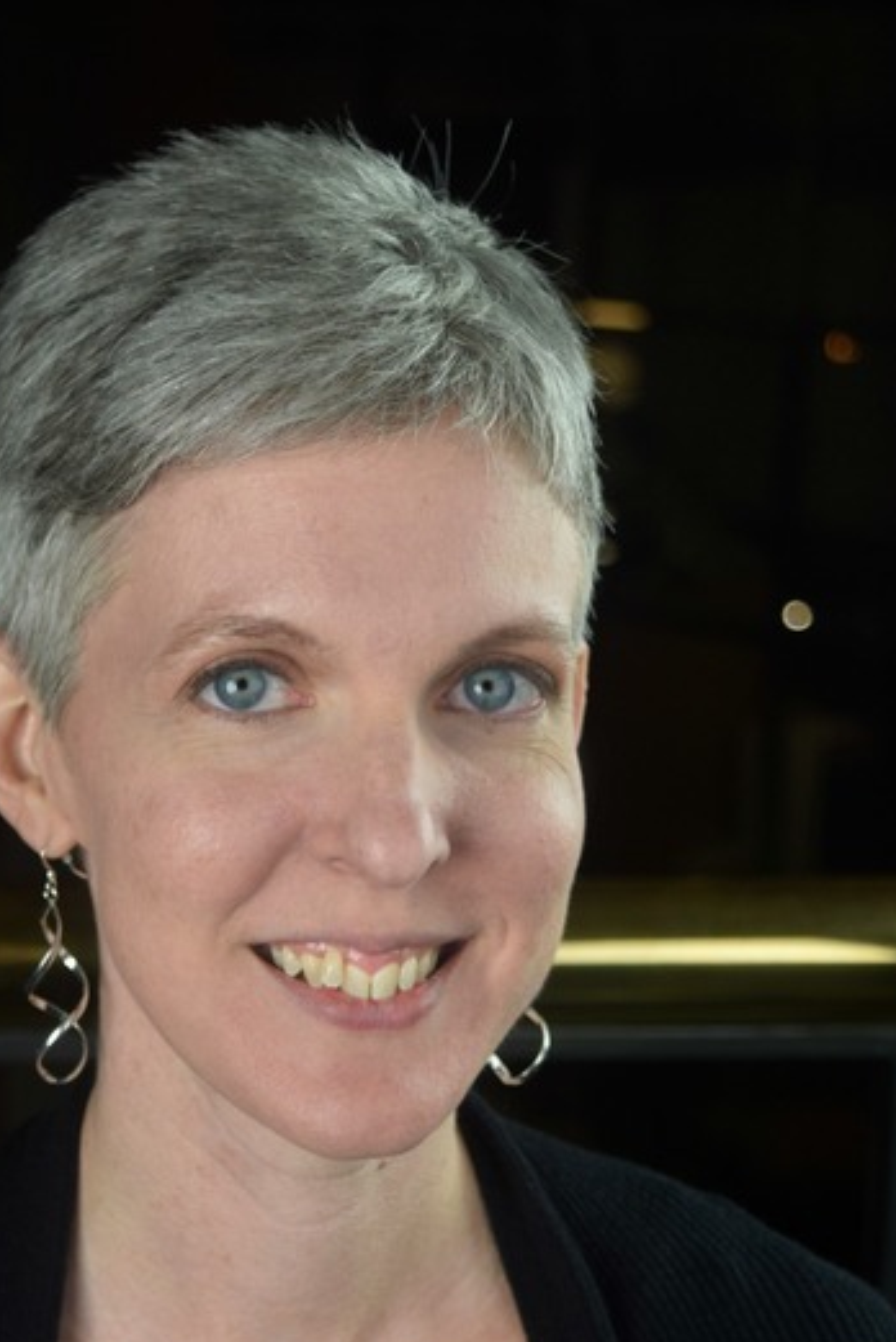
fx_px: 3803
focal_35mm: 102
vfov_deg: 19.8
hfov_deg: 13.4
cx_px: 191
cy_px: 1093
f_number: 4.8
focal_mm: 38
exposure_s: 1/200
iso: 400
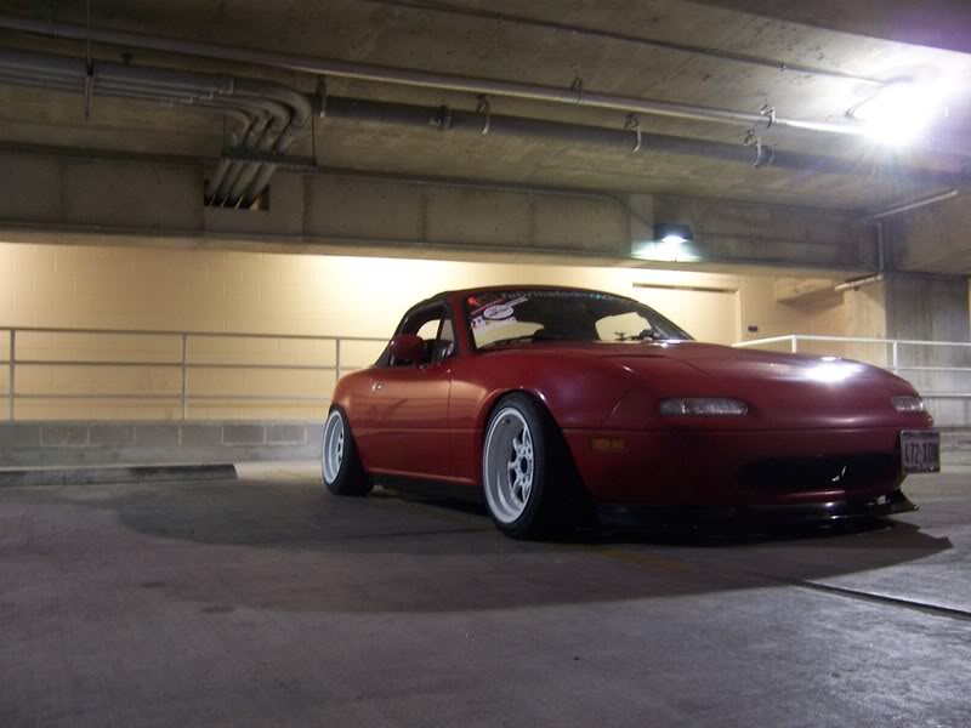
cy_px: 364
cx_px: 486
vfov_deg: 42.9
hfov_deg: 55.4
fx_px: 926
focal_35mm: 33
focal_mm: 5.5
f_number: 3.4
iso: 140
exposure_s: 1/8
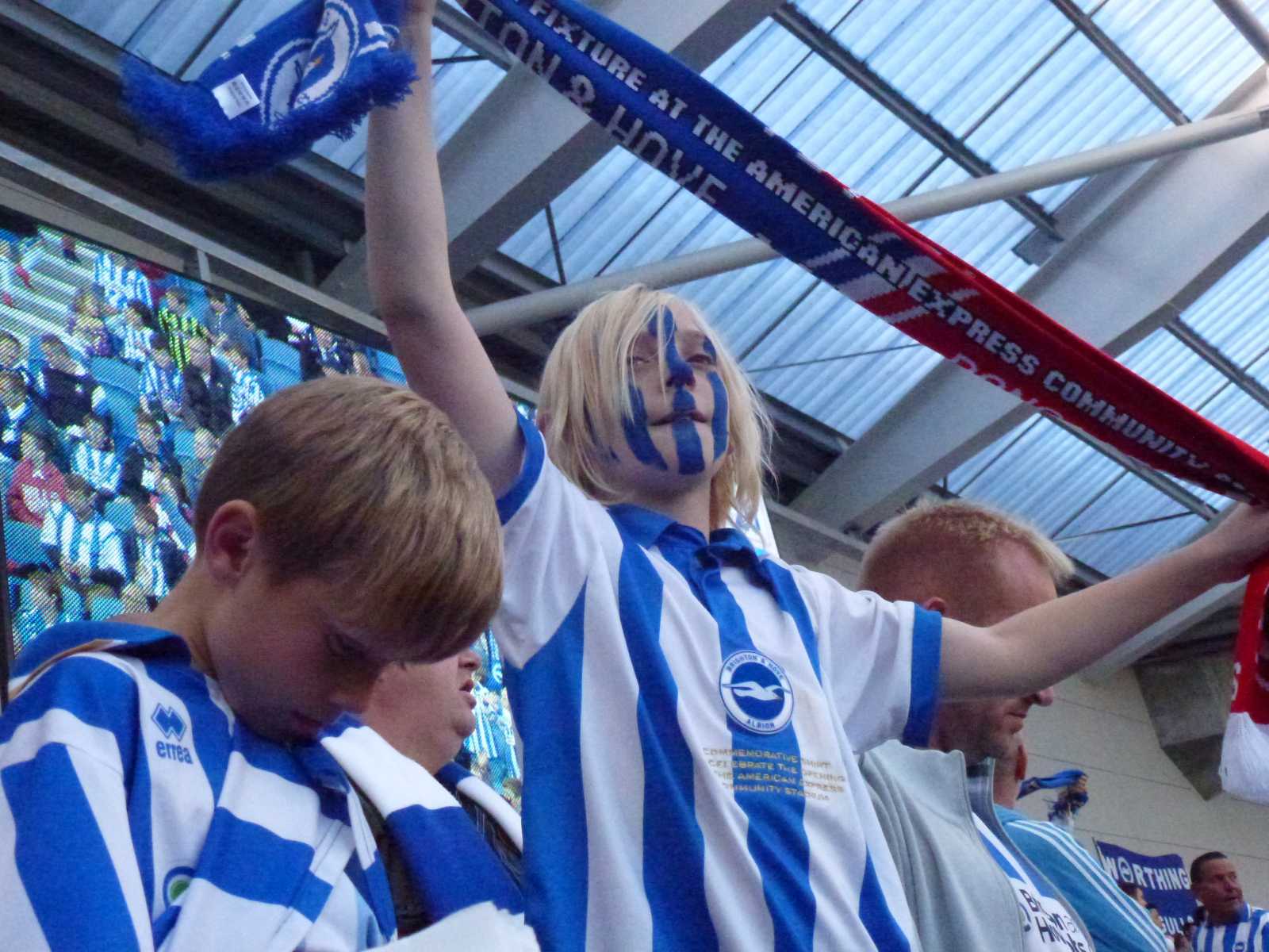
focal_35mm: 49
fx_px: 1796
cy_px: 476
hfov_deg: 38.9
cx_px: 634
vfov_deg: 29.7
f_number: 4.1
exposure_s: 1/1000
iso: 1600
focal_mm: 8.7
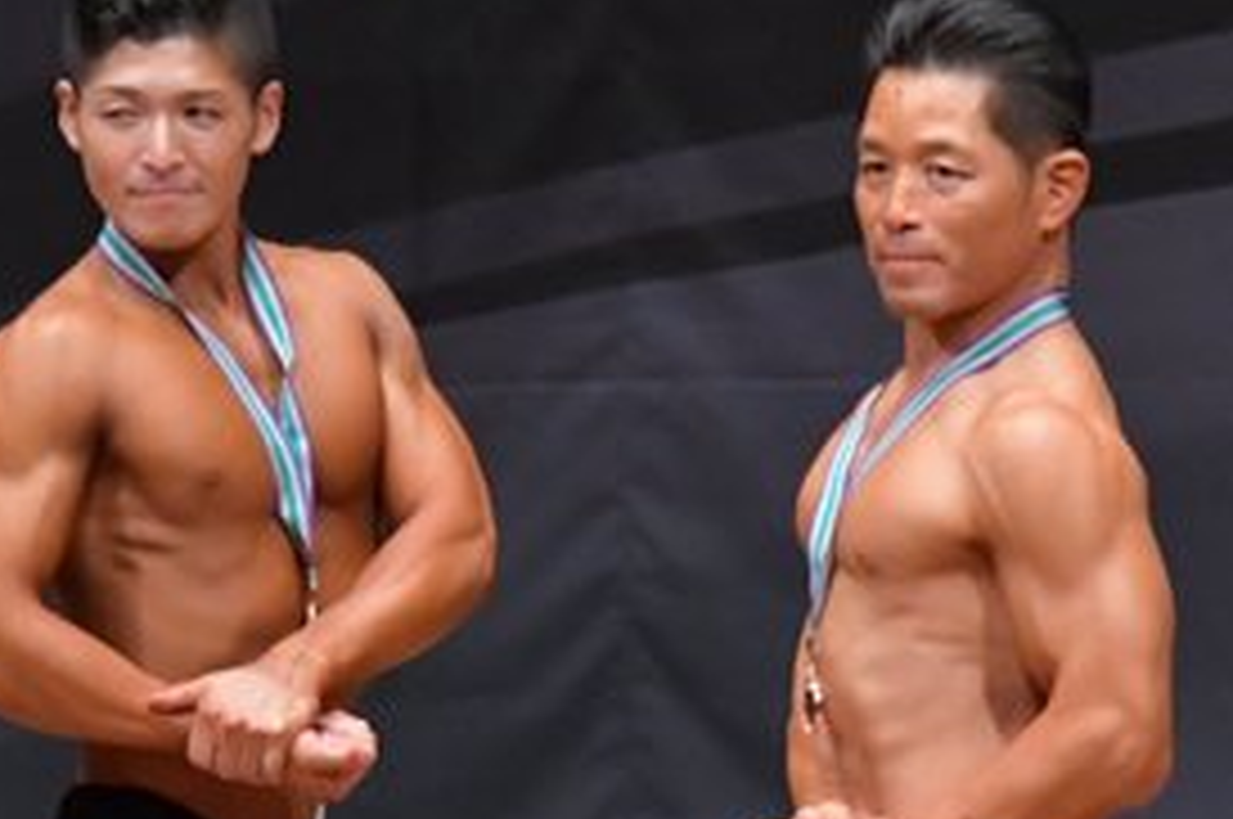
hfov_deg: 2.6
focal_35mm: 807
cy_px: 814
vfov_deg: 1.7
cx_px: 272
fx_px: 27607
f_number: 5.6
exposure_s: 1/400
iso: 6400
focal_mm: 190
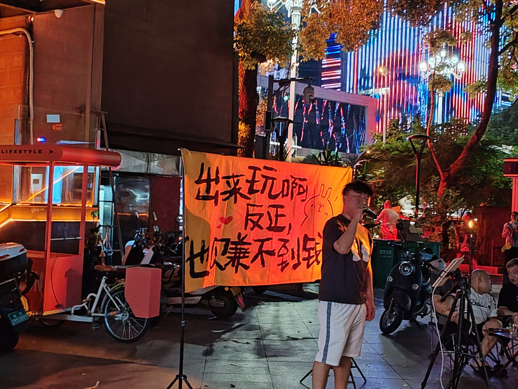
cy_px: 194
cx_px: 259
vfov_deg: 27.0
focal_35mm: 54
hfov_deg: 35.5
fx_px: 808
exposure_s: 1/33
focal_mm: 6.12
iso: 2500
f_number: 1.9
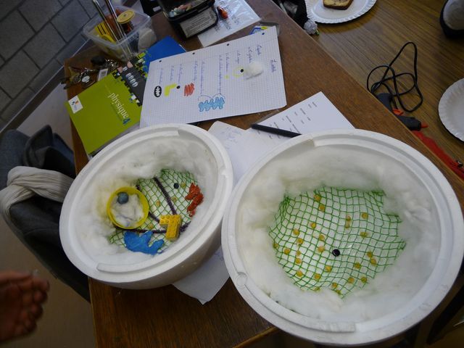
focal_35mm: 28
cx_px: 232
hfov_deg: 63.4
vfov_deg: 49.7
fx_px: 375
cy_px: 174
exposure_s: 1/30
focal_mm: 4.7
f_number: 3.3
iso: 125
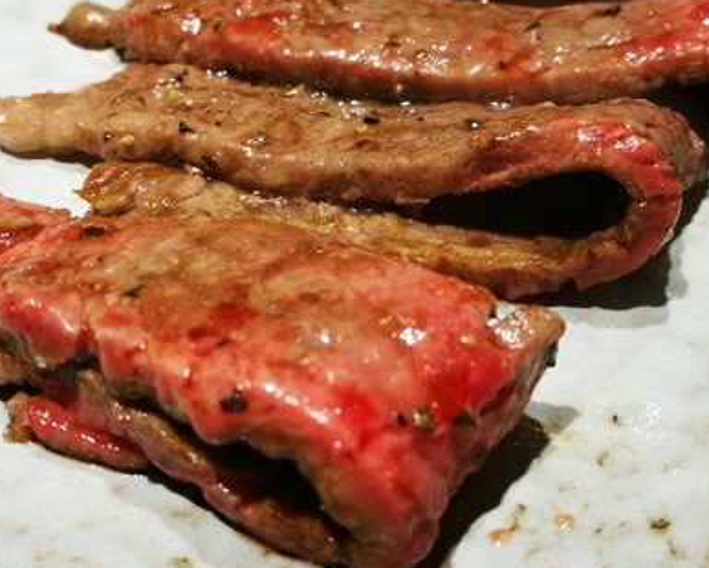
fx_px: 1029
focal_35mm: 49
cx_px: 368
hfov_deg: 38.0
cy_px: 207
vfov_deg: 30.7
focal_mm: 4.5
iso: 250
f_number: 4
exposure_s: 1/30
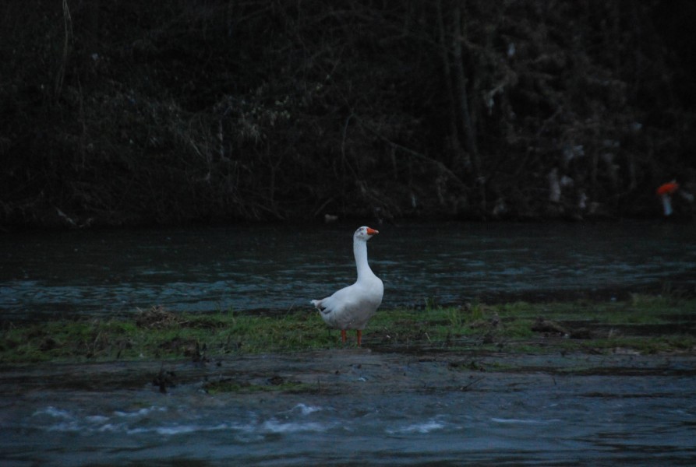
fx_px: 5814
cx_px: 348
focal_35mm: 300
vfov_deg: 4.6
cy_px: 234
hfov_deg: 6.9
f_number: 5.6
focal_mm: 200
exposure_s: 1/60
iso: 1600
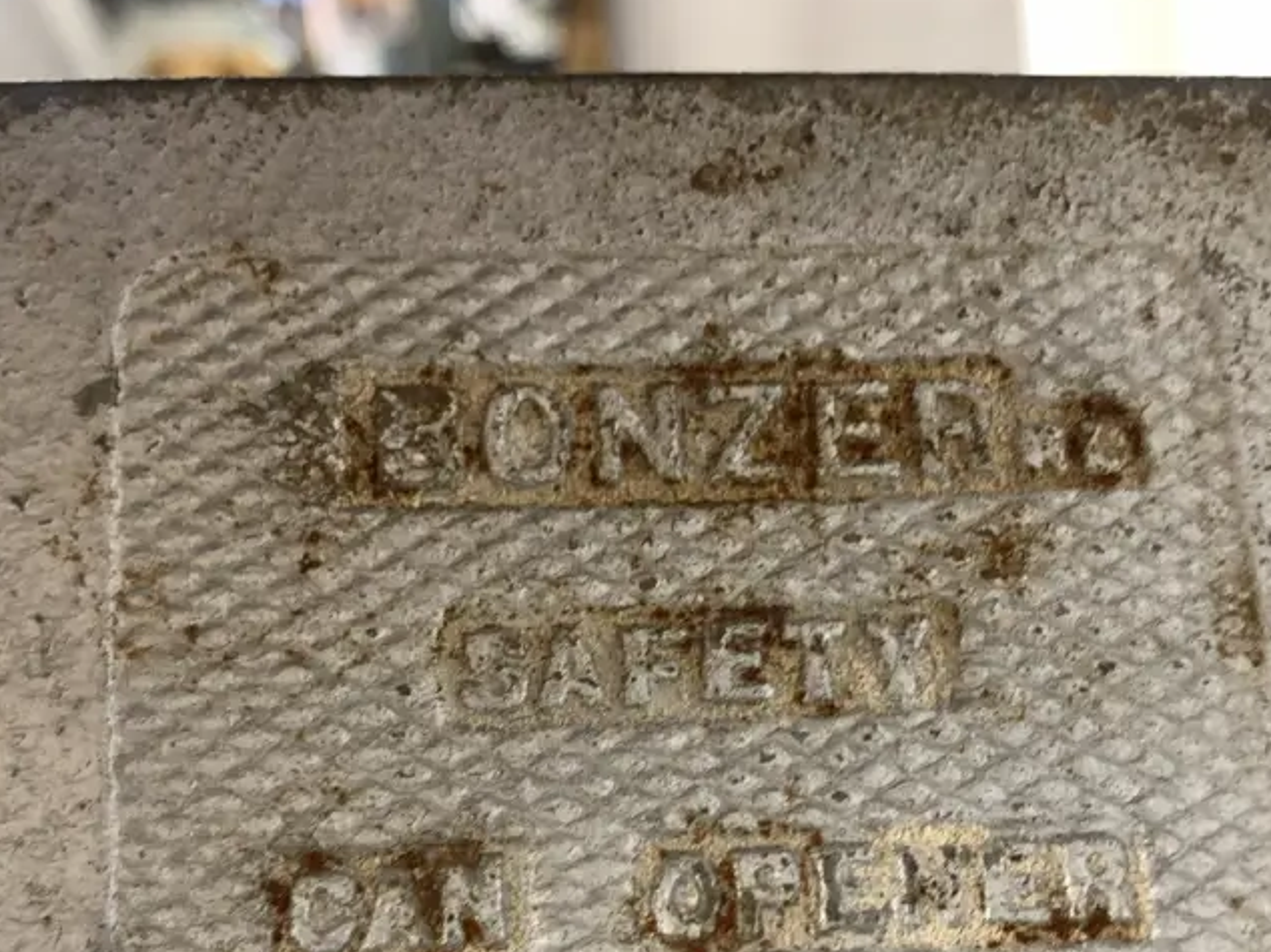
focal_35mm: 42
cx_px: 648
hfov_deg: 44.8
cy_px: 707
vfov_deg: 33.7
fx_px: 1542
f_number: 1.8
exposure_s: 1/50
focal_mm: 4.25
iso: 125
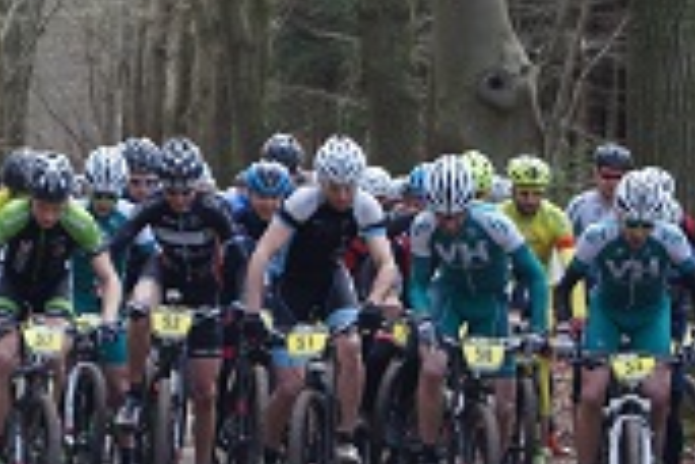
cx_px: 167
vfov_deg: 7.1
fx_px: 3729
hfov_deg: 10.6
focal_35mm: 193
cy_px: 338
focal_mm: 55
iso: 400
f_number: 5.6
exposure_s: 1/160
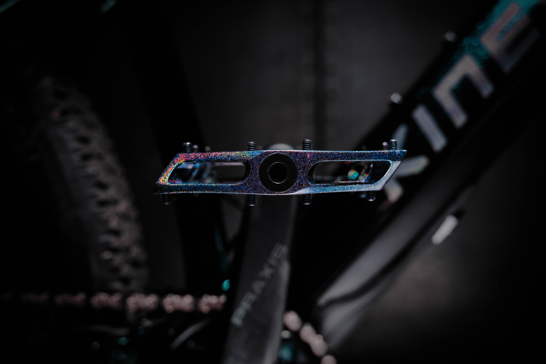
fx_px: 440
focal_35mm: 29
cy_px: 176
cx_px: 277
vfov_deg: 45.0
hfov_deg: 63.7
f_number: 2.8
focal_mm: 18.7
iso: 320
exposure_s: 1/100
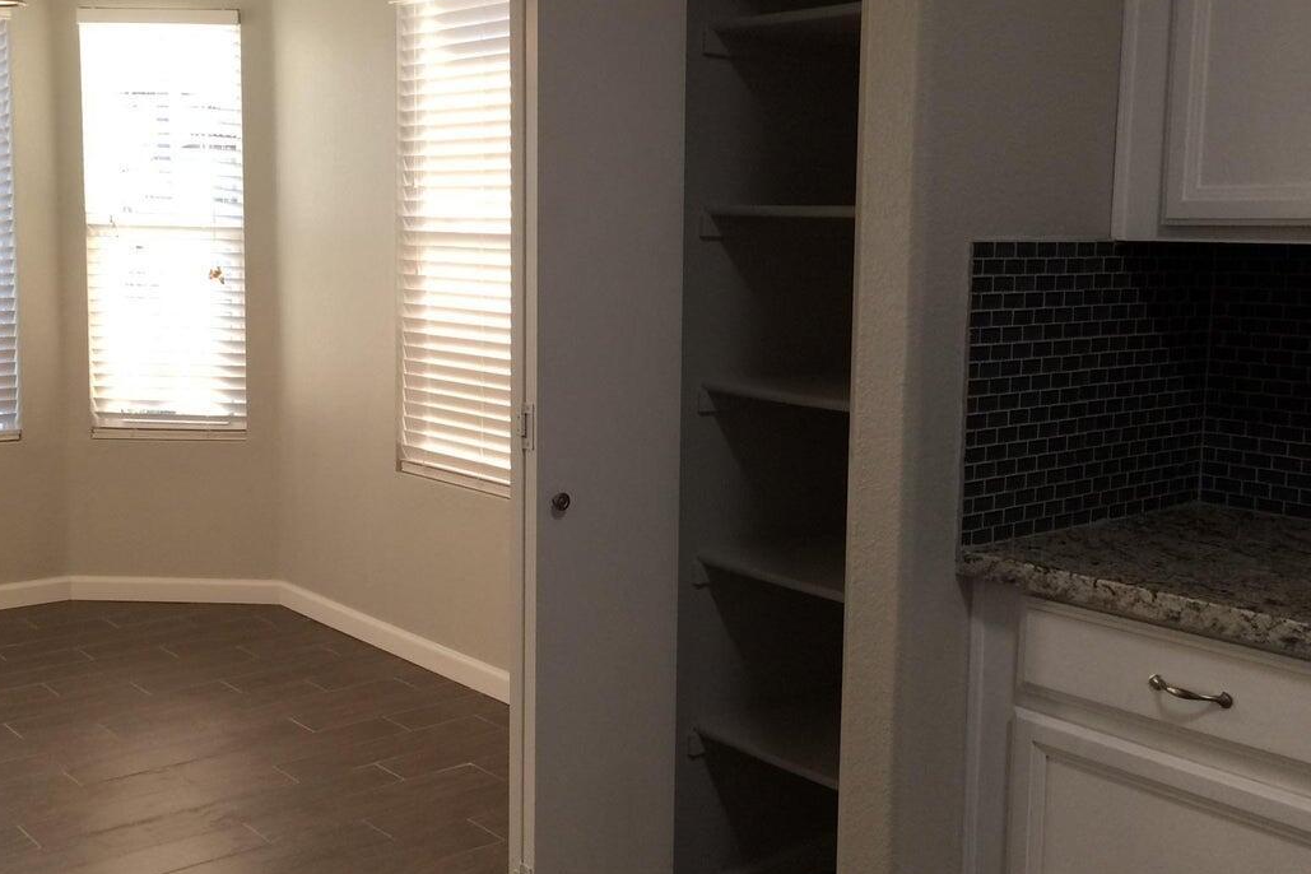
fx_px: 1457
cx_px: 692
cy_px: 418
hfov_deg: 48.4
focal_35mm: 40
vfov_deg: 33.4
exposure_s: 1/30
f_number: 2.2
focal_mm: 4.15
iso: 32
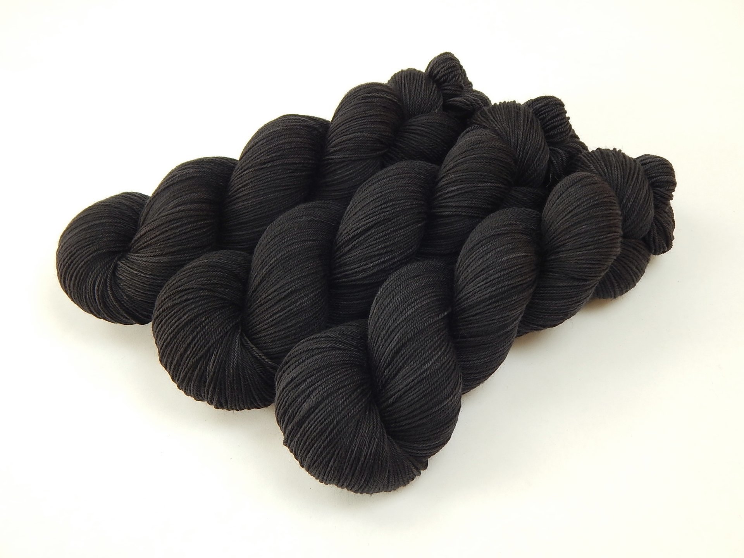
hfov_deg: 43.9
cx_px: 372
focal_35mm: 43
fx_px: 924
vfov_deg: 33.6
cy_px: 279
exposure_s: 1/20
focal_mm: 7.7
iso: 125
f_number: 3.6
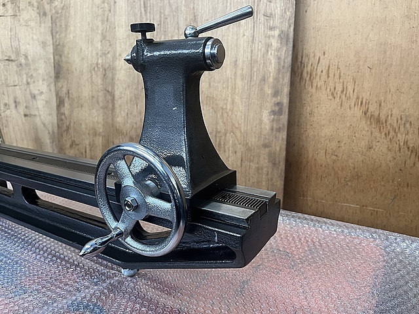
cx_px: 210
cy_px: 157
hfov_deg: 67.3
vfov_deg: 53.1
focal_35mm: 26
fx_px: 315
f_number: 1.6
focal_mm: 5.1
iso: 160
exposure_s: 1/60
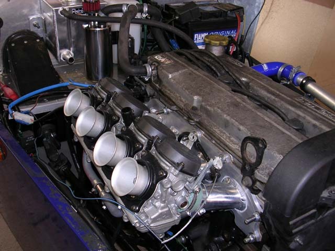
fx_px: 368
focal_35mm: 38
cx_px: 168
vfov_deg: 37.7
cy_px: 126
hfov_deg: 49.0
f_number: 2.8
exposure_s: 1/60.1
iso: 50
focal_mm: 5.8
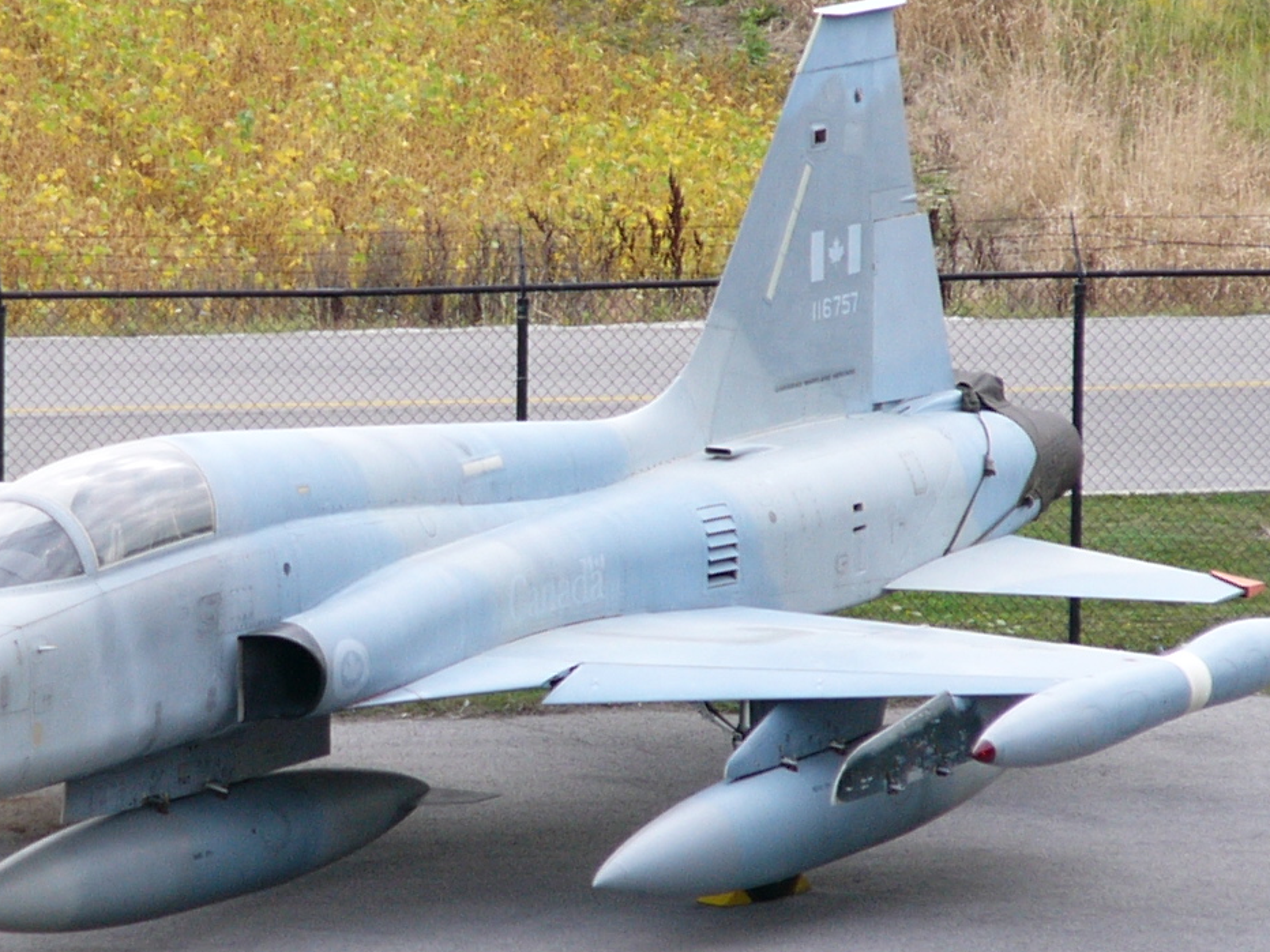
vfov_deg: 4.4
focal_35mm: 340
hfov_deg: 5.8
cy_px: 569
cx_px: 342
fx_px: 12474
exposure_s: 1/160
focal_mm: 26.1
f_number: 4
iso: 50
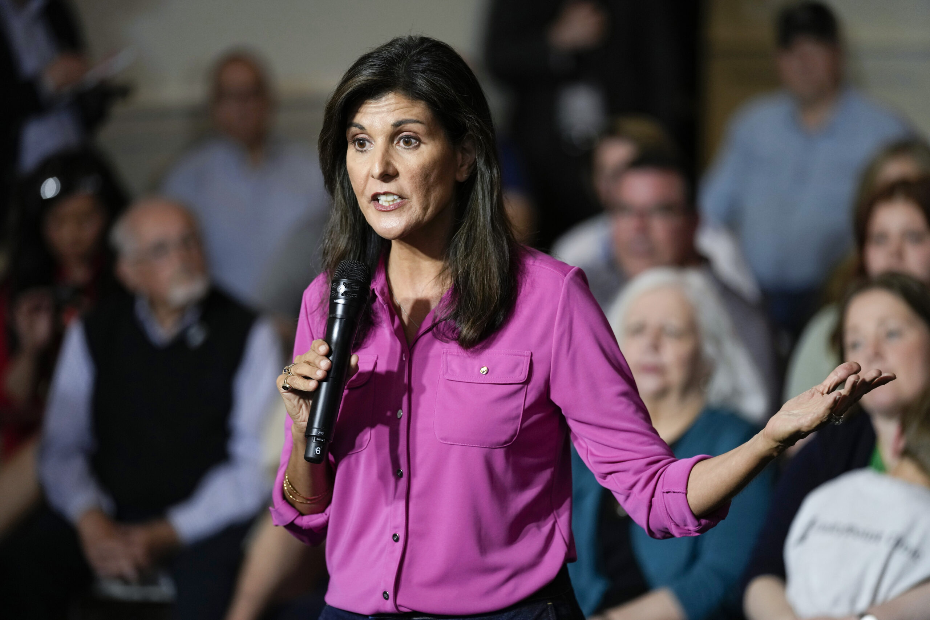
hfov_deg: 12.2
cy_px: 310
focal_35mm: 168
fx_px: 4340
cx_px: 465
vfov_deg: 8.2
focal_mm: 168
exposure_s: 1/500
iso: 1250
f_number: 2.8
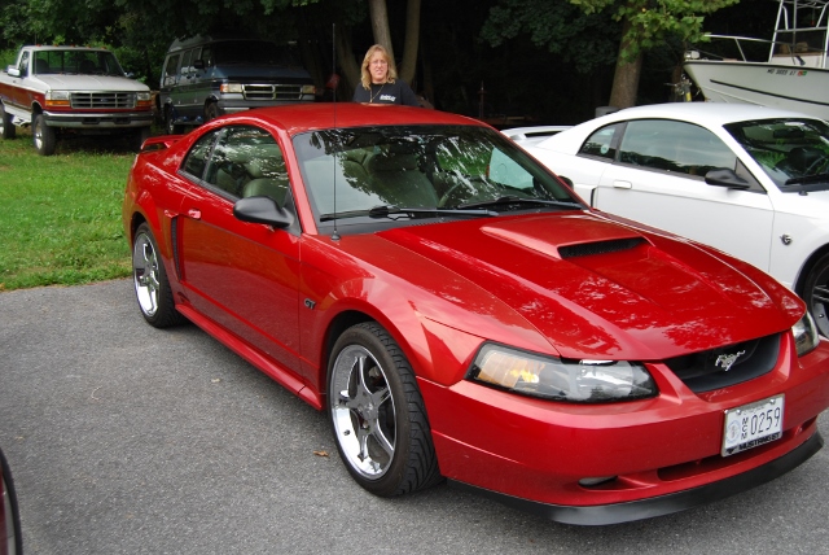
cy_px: 278
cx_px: 414
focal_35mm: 39
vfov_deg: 34.3
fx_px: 899
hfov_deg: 49.5
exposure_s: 1/125
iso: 180
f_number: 5.6
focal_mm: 26
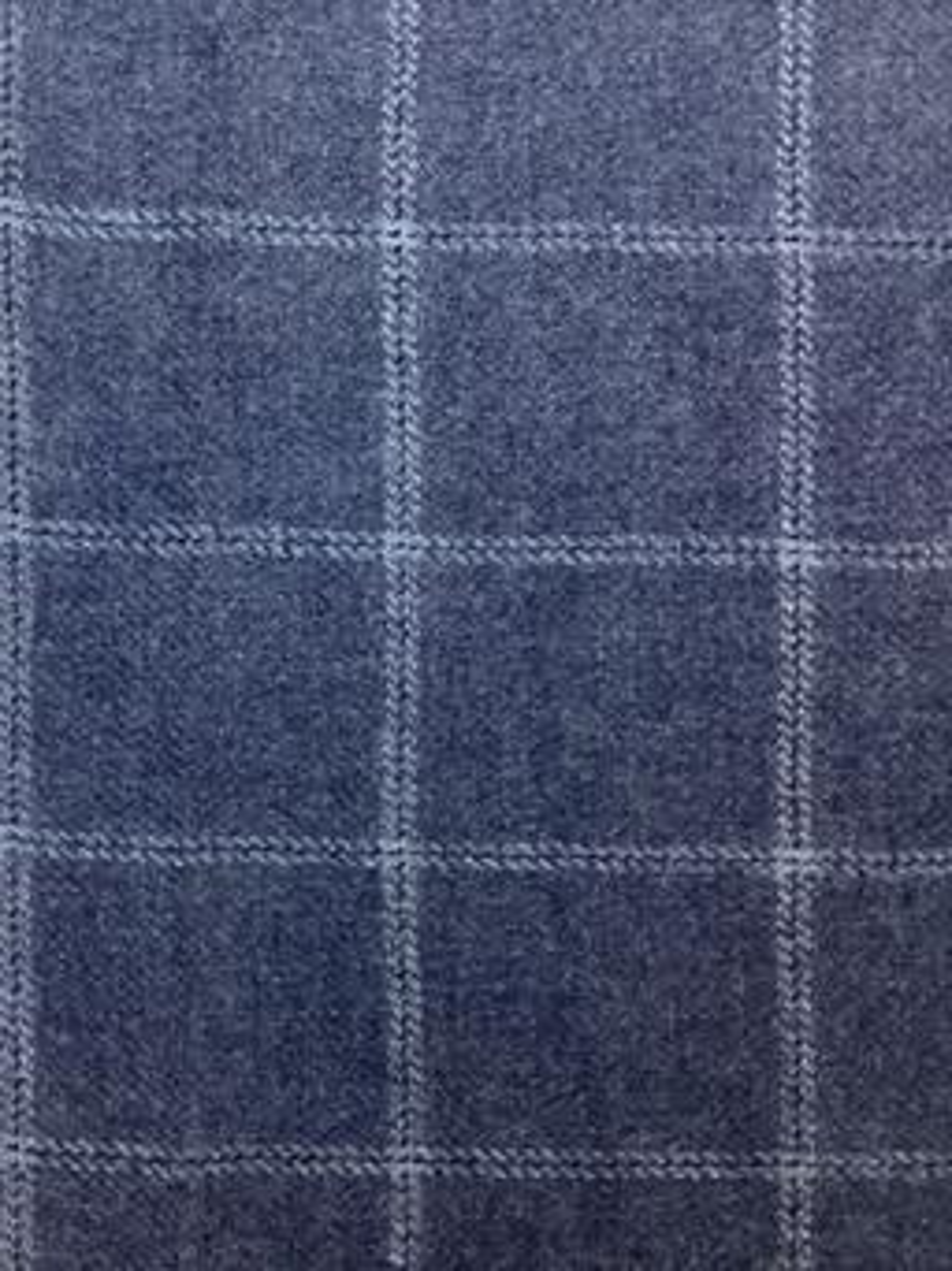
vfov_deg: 58.4
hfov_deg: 45.4
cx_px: 476
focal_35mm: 31
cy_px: 636
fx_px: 1138
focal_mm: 3.3
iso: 160
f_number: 2.4
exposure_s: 1/60
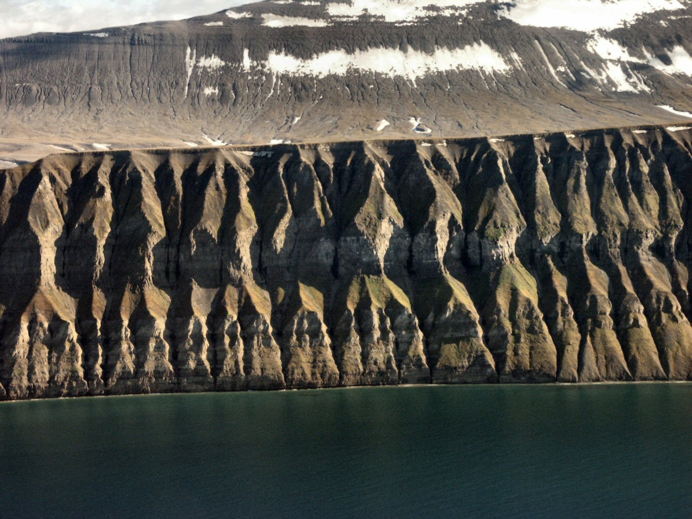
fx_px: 2459
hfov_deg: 16.0
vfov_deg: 12.1
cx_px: 346
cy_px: 260
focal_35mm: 123
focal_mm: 31.4
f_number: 6.3
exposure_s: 1/100
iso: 100
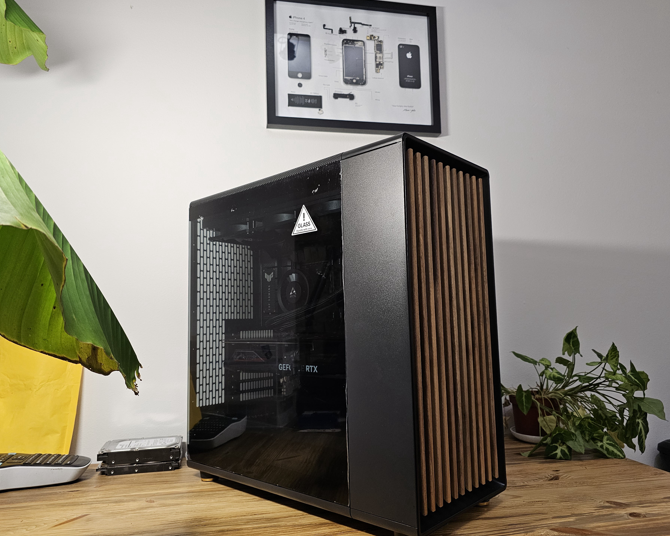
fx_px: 496
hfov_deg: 68.1
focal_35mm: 25
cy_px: 269
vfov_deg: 56.8
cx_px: 344
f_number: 1.7
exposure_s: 1/100
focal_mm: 6.3
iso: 320
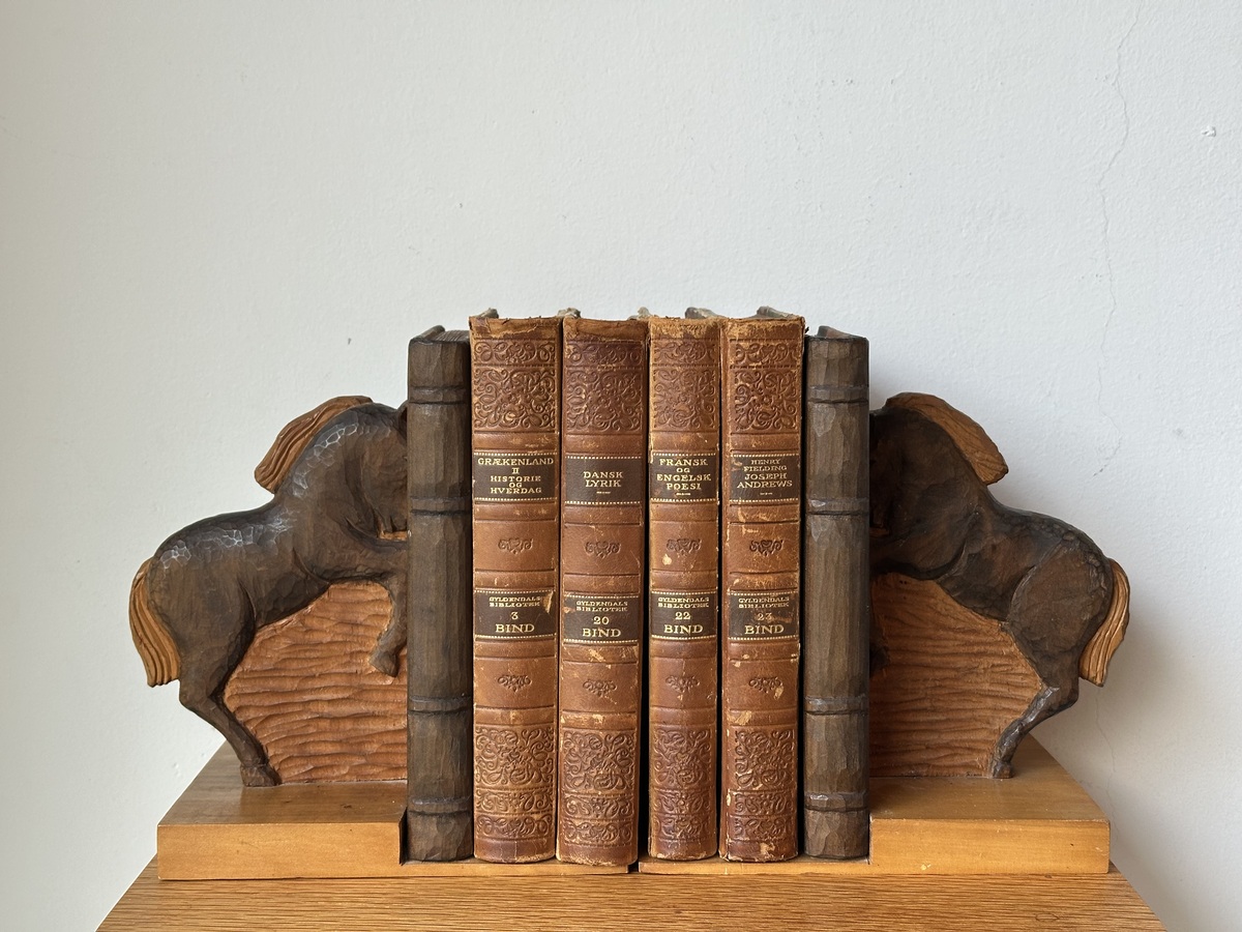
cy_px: 466
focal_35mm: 48
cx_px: 621
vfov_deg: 30.3
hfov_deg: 39.7
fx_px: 1722
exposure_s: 1/60
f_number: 1.78
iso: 64
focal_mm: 6.86
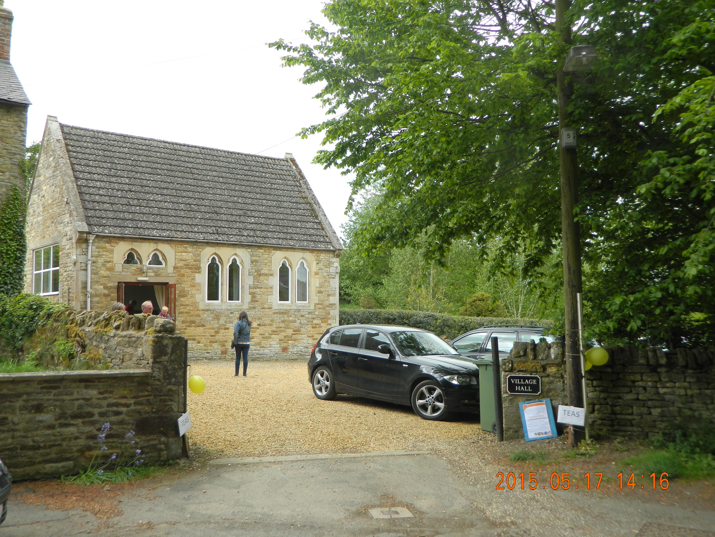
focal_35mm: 35
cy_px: 268
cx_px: 358
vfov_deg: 40.7
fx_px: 723
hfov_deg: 52.6
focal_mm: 6.2
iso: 80
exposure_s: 1/250
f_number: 3.3
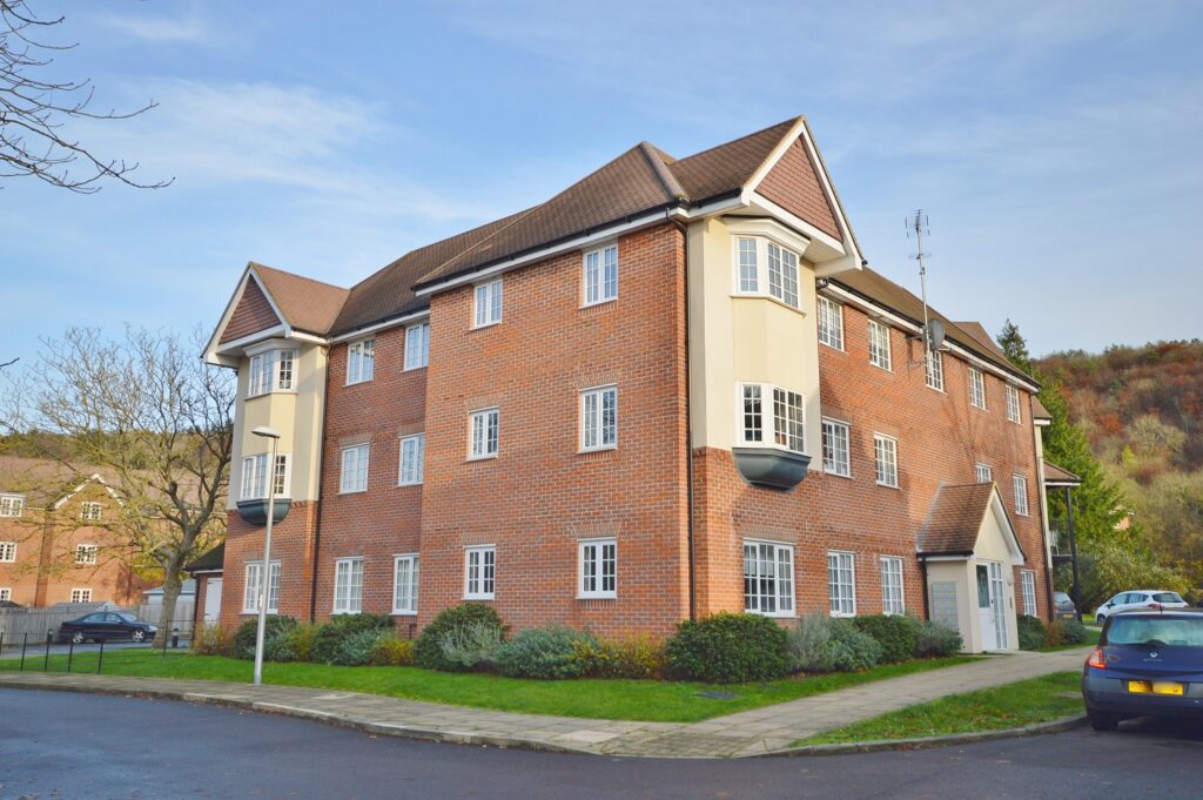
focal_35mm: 30
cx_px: 602
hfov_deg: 62.0
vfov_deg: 43.5
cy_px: 400
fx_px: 1002
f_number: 5.6
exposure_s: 1/160
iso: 100
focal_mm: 20
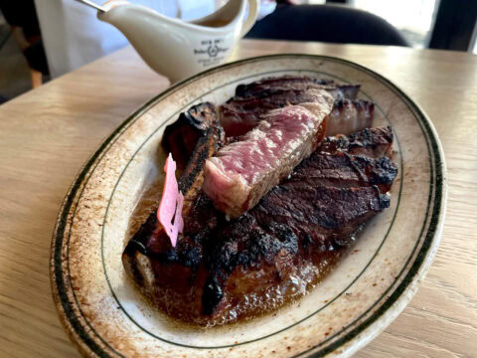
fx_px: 358
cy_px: 179
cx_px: 238
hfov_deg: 67.3
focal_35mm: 26
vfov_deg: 53.1
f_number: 1.6
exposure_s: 1/57
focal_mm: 5.1
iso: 160
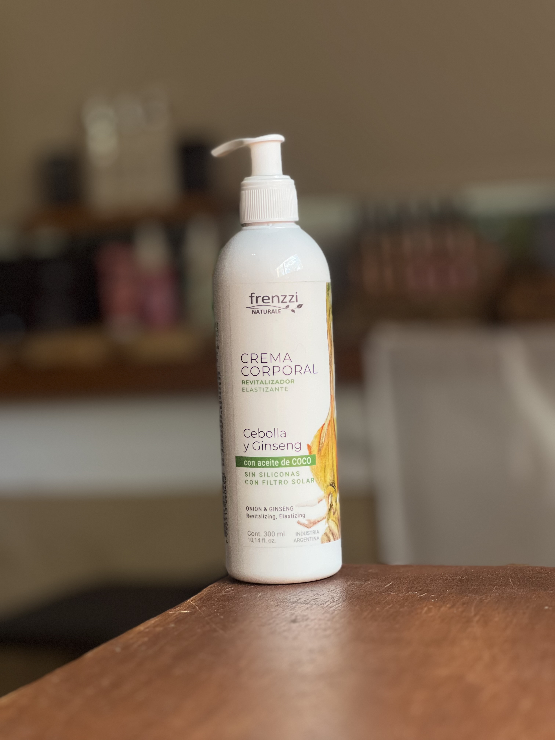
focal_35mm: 77
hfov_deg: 19.1
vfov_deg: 25.3
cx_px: 278
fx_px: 1646
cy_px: 370
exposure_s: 1/121
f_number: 2.8
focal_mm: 9
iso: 160
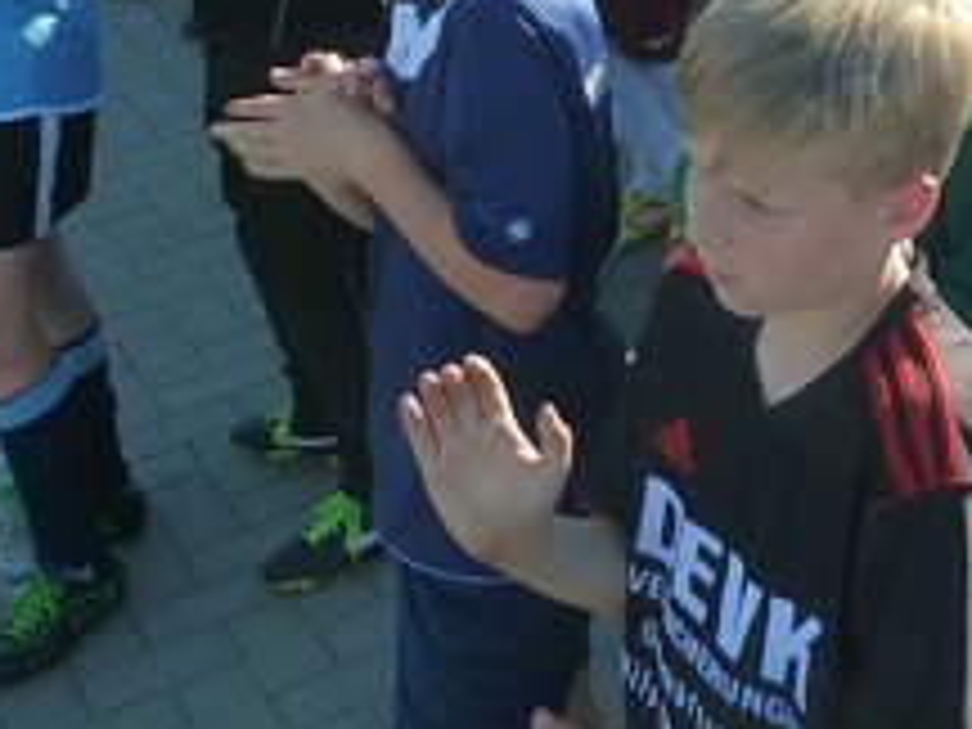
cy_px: -236
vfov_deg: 17.1
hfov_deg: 23.0
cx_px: 1012
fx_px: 2274
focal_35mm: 81
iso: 125
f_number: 4
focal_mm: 4.1
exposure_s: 1/250
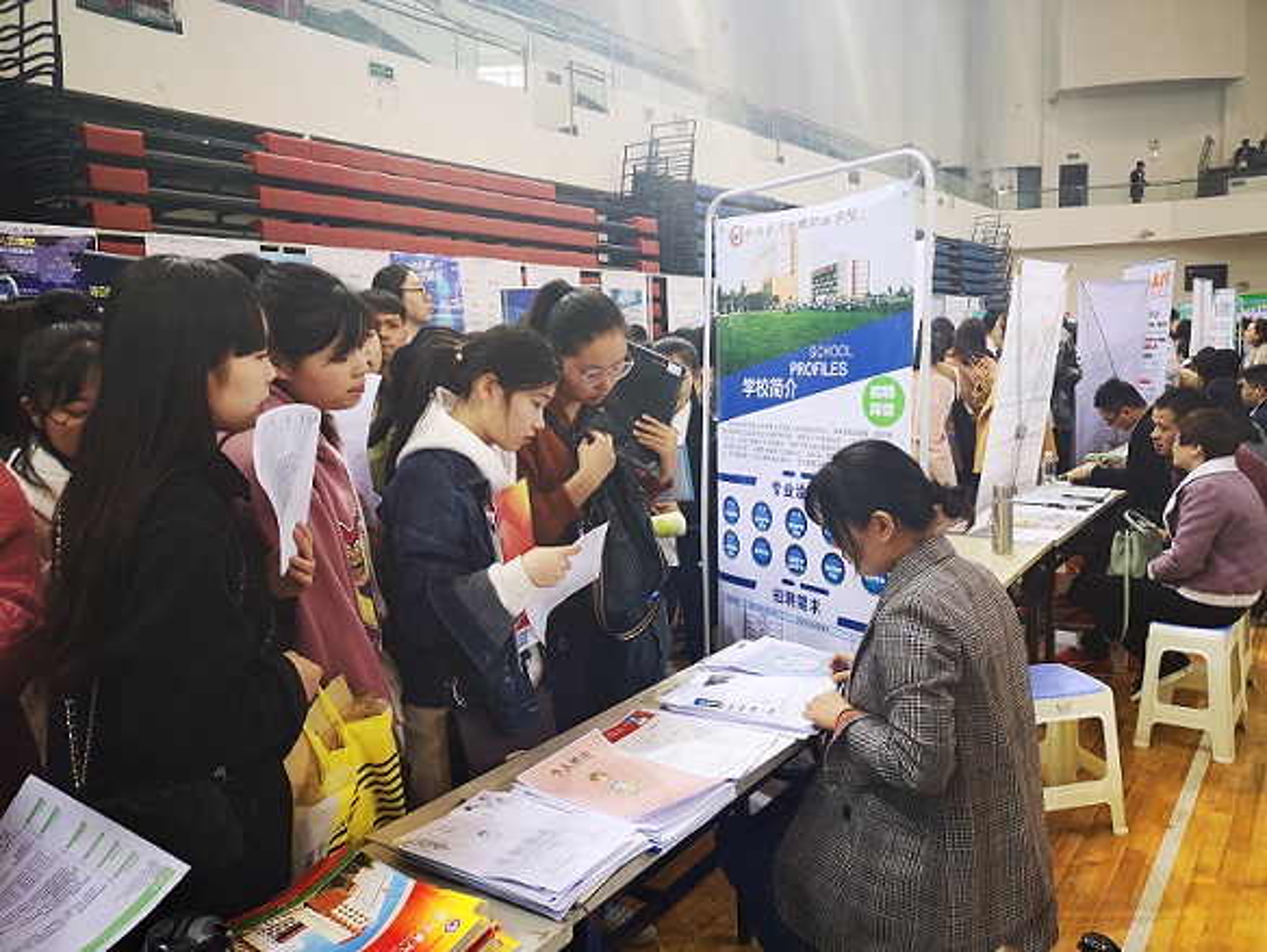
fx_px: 989
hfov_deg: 65.3
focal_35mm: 27
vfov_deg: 51.4
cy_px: 476
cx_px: 634
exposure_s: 1/50
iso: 64
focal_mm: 3.95
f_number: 1.8
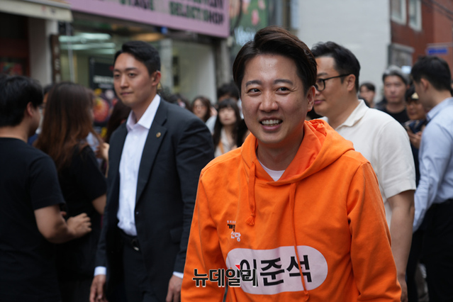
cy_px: 151
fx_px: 843
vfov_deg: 20.3
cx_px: 226
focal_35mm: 67
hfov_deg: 30.1
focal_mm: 67
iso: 100
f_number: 4.5
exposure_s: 1/125
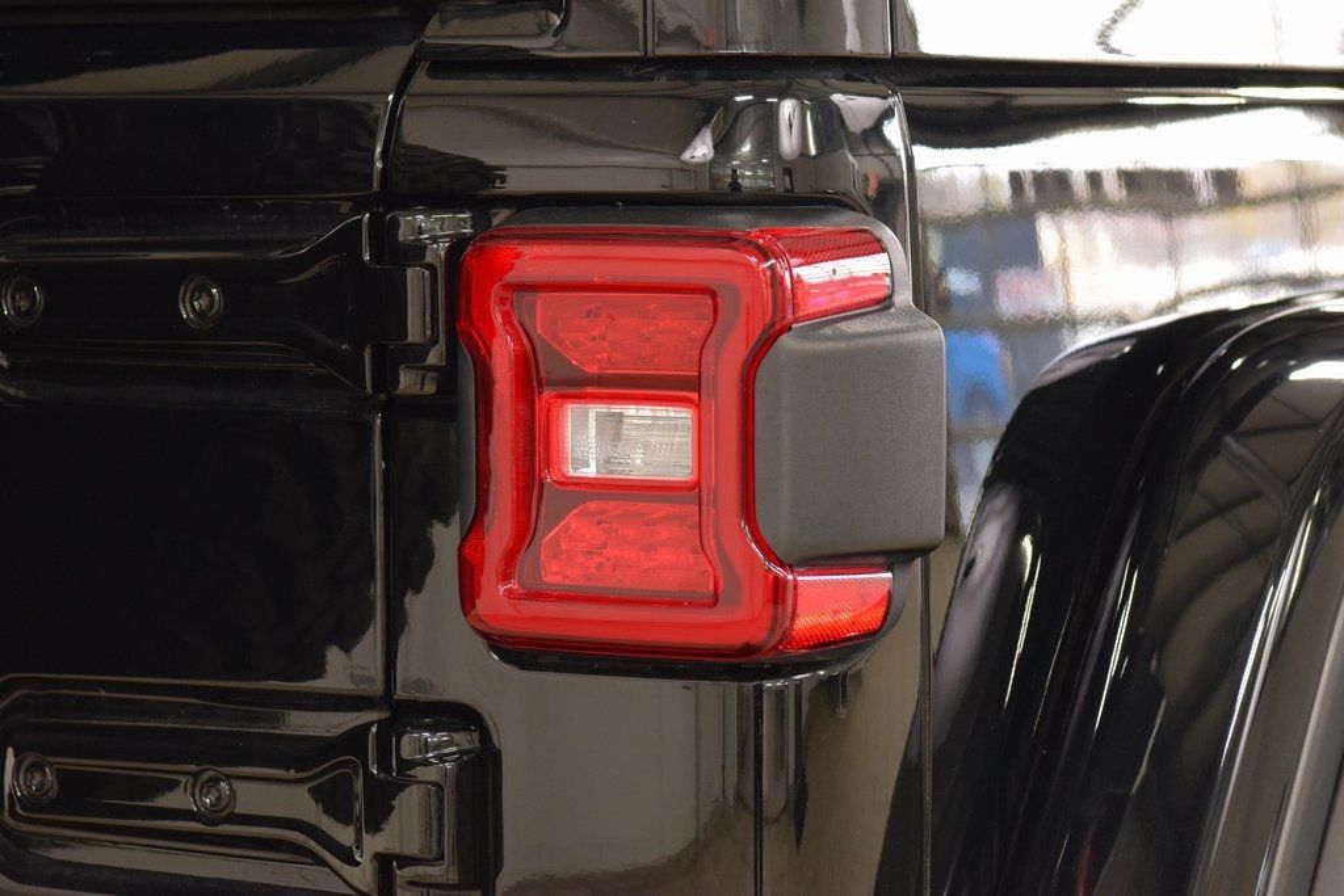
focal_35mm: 105
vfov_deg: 13.0
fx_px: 3920
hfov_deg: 19.5
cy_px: 448
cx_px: 672
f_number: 5
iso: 1600
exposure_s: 1/30
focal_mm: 70
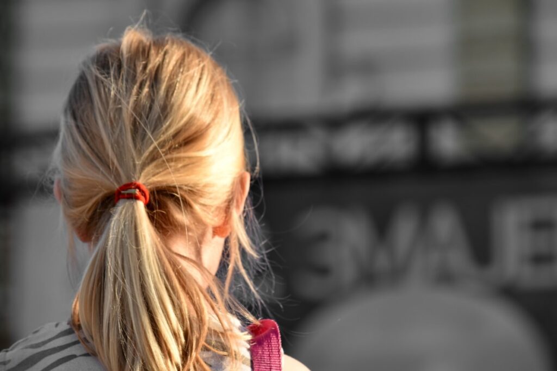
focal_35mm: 225
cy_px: 186
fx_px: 3482
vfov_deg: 6.1
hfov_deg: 9.1
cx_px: 278
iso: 180
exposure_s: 1/250
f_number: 8
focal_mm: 150
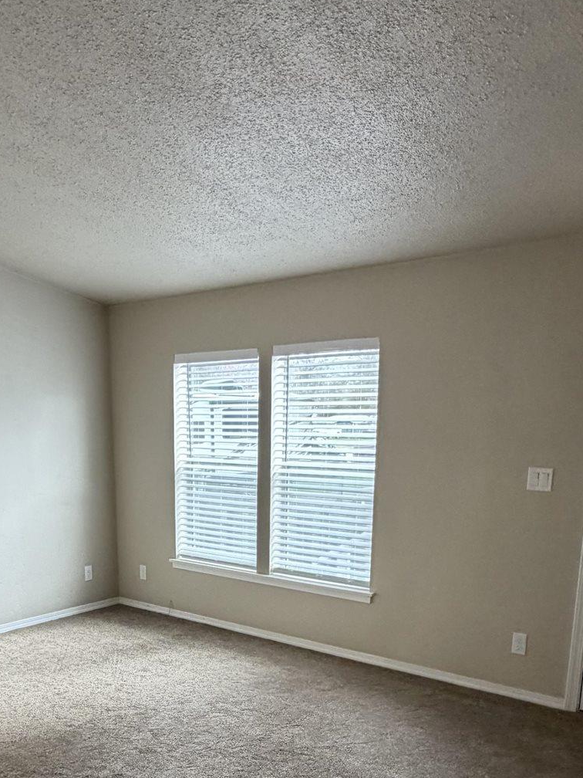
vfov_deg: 54.2
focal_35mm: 32
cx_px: 226
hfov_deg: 43.9
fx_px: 719
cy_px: 583
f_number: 2.2
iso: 320
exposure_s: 1/120
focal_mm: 2.22
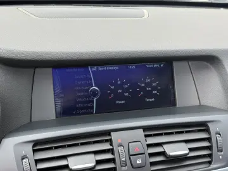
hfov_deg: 39.7
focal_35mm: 48
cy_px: 86
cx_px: 114
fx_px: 316
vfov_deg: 30.3
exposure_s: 1/259
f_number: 1.78
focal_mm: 6.76
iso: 80
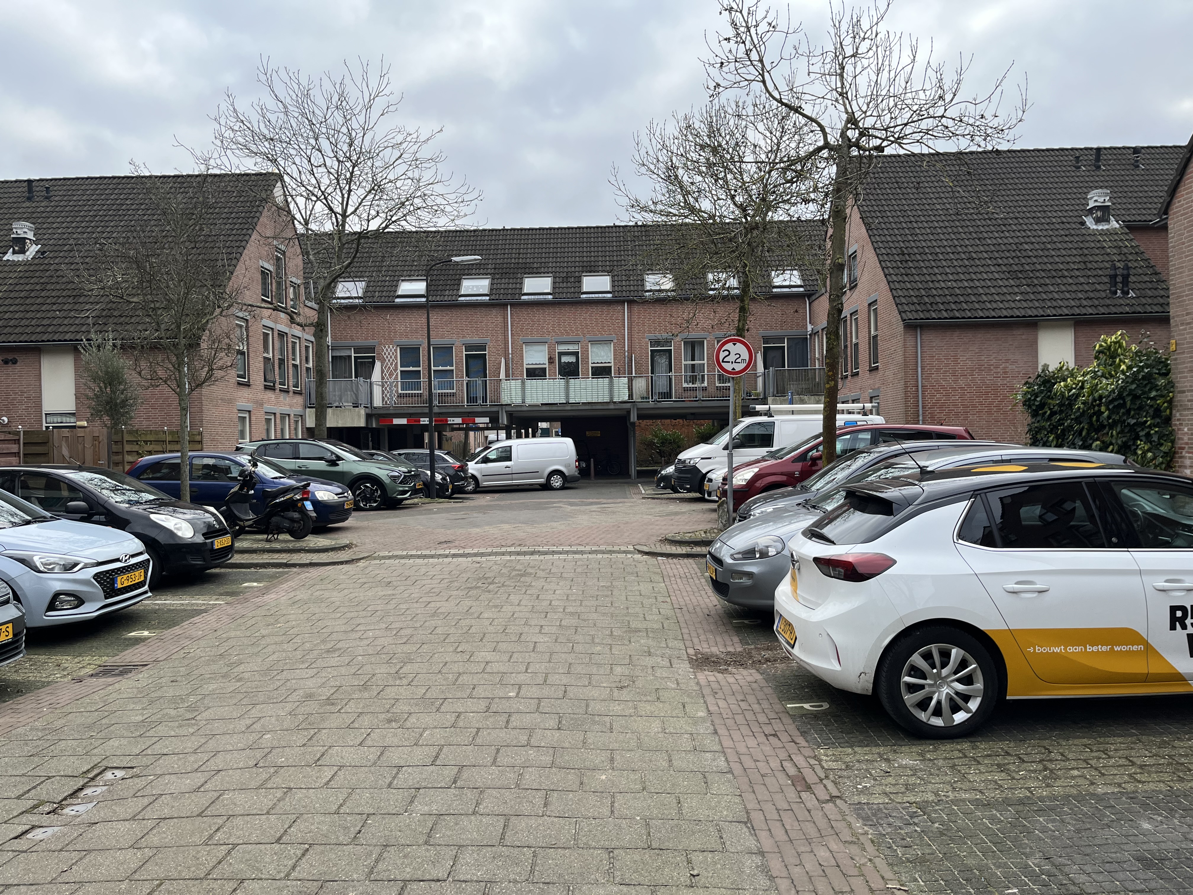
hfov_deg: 67.3
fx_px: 896
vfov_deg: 53.1
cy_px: 448
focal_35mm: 26
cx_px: 596
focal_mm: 5.1
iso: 50
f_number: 1.6
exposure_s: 1/943
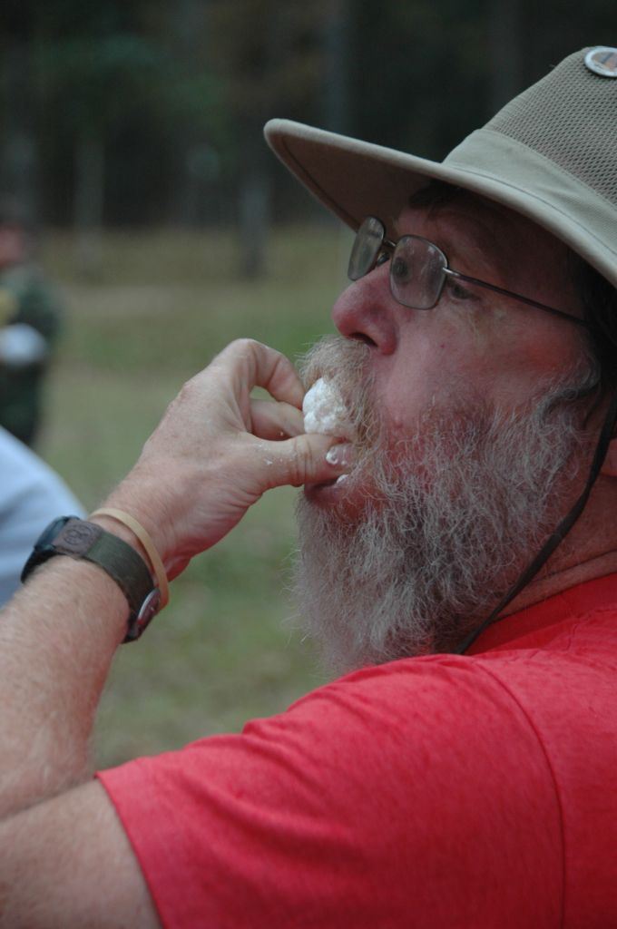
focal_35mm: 158
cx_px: 308
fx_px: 4060
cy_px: 464
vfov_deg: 13.1
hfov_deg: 8.7
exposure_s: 1/60
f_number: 5.6
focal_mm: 105
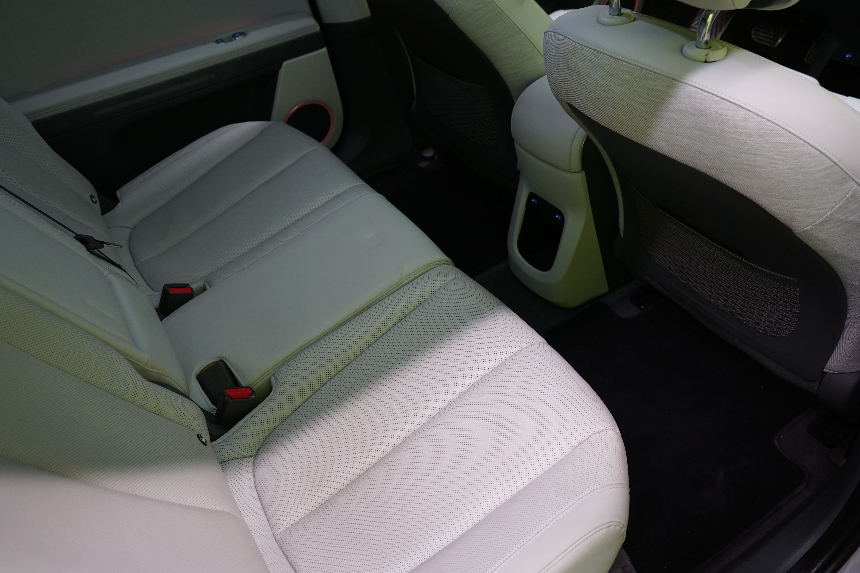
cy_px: 286
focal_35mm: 29
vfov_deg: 45.0
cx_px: 430
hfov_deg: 63.7
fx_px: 693
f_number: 5
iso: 1000
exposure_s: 1/25
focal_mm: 29
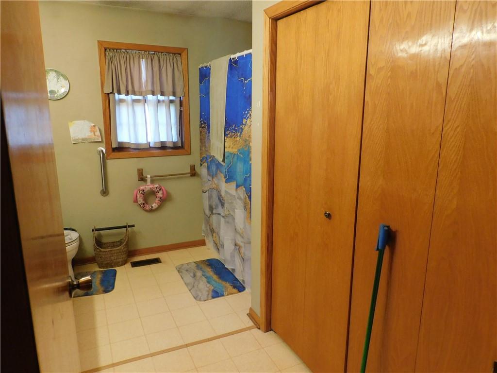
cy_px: 186
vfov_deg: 56.8
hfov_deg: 71.6
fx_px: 345
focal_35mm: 24
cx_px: 248
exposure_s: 1/20
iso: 400
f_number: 3.3
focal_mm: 4.3
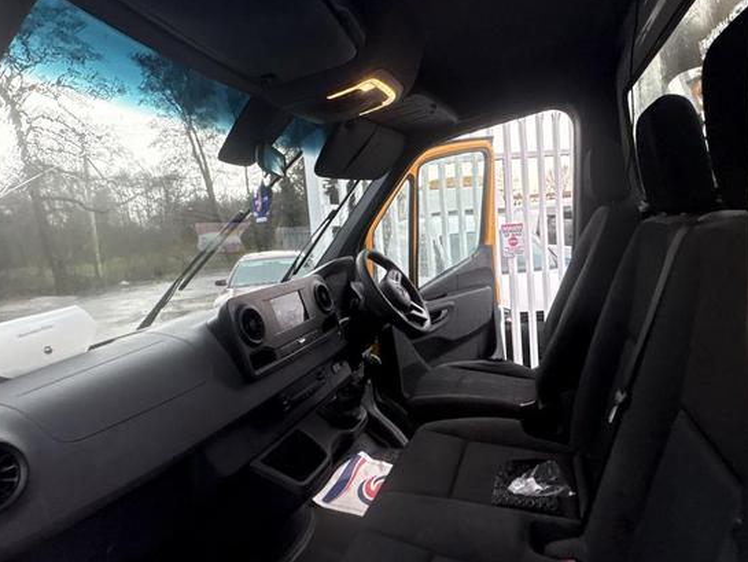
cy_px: 278
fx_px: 497
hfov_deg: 73.8
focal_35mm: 23
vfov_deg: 58.9
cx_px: 404
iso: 200
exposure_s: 1/99
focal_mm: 2.22
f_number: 2.2
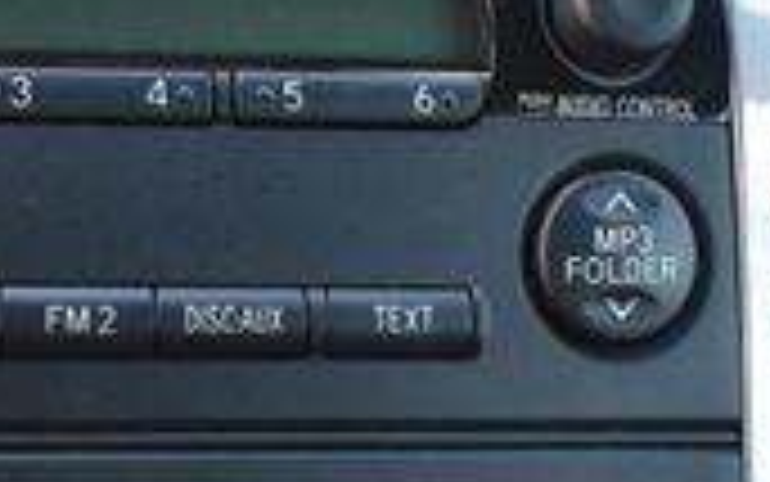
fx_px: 2645
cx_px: 189
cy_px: 545
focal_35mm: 126
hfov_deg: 16.5
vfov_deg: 10.3
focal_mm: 22
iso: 1600
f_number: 5
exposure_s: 1/15
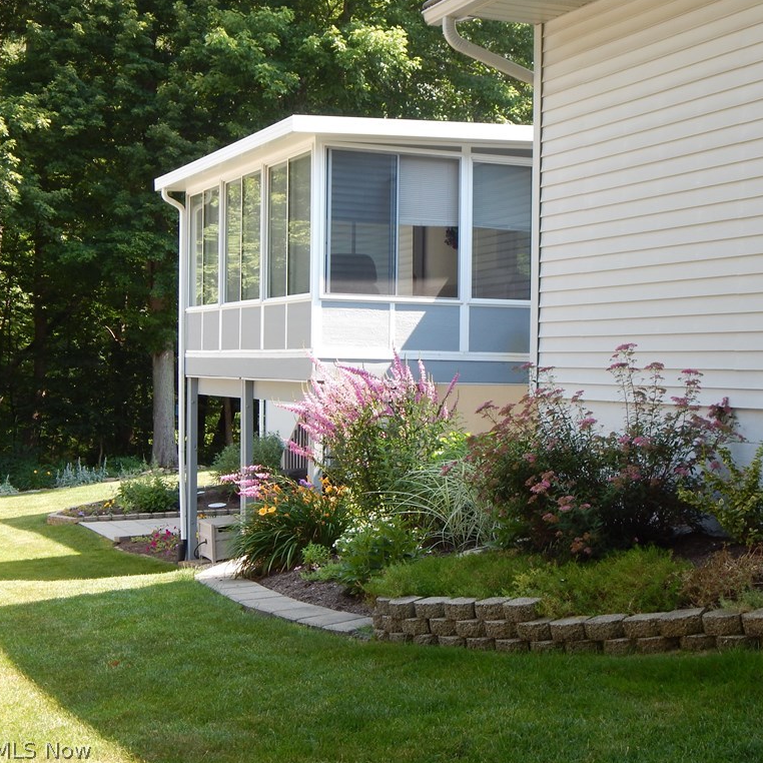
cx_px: 499
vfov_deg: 30.0
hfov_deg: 29.9
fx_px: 1421
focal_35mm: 57
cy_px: 382
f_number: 3.7
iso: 125
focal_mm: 8.6
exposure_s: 1/160
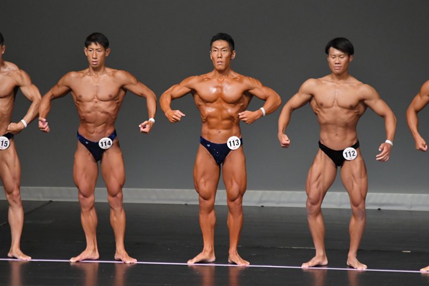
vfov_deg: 3.6
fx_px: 4492
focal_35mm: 377
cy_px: 143
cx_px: 215
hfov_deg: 5.5
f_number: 5.6
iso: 5000
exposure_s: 1/400
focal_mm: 250
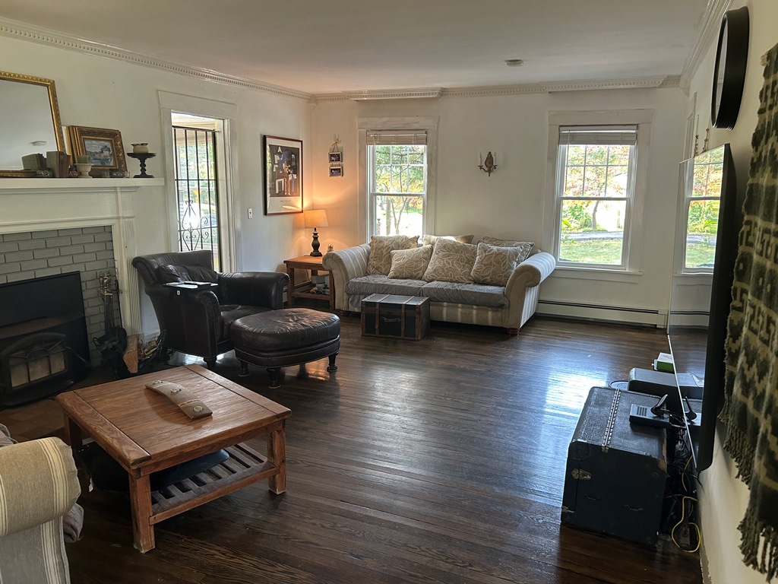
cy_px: 292
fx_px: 584
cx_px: 389
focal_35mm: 26
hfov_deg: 67.3
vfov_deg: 53.1
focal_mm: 5.7
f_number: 1.5
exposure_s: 1/60
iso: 160
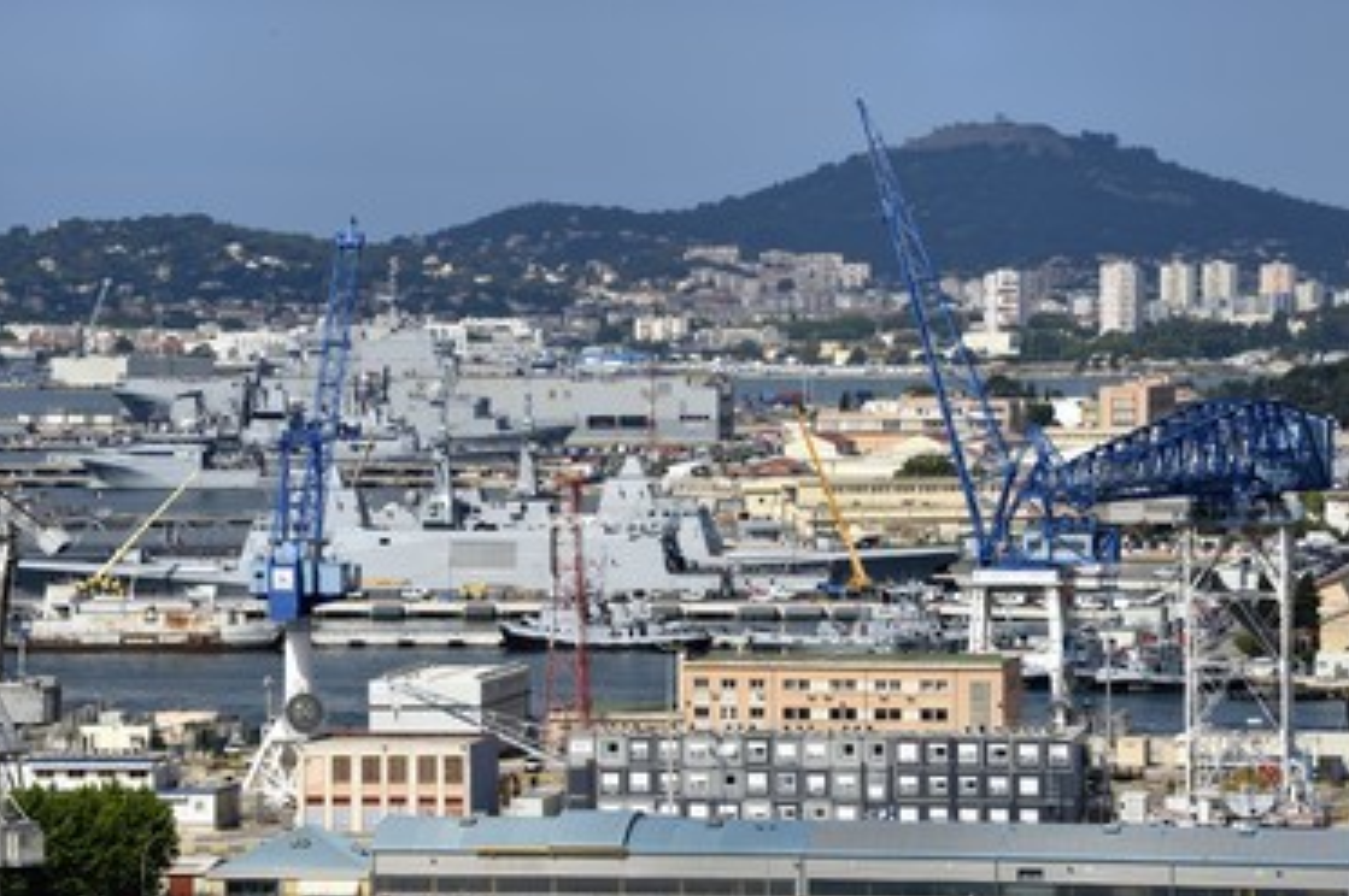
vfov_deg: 7.4
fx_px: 6964
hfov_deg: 11.1
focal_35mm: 186
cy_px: 499
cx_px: 618
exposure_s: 1/250
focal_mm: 165
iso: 200
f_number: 16
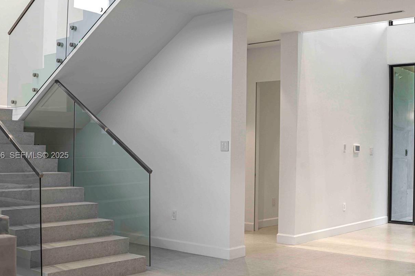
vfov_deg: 29.2
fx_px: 530
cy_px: 156
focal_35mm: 46
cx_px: 235
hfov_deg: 42.7
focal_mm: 35
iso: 100
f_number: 5.6
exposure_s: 1/6
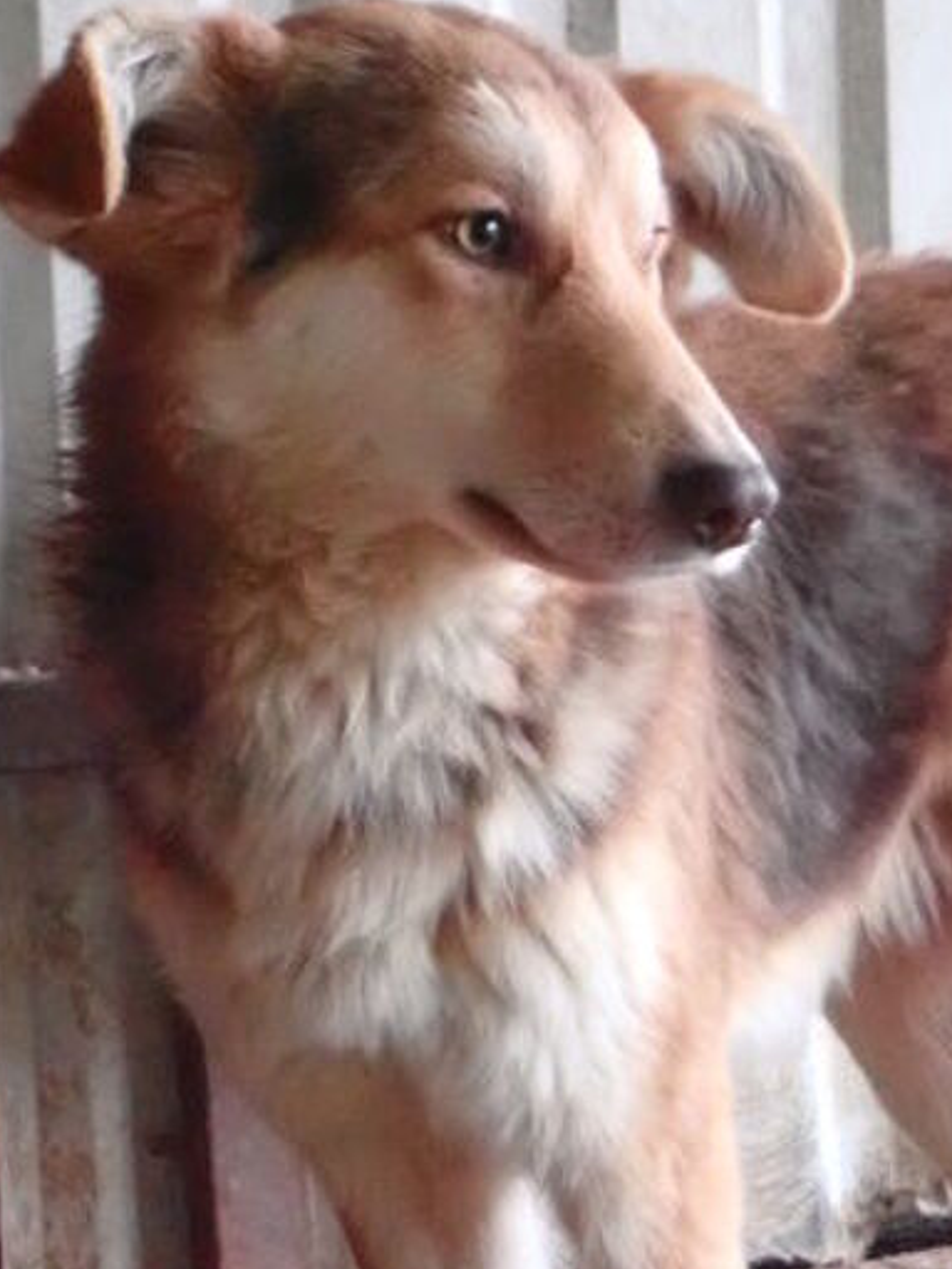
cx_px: 563
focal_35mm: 110
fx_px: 4034
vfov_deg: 17.9
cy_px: 587
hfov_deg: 13.5
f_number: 4.5
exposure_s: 1/250
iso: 6400
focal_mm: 15.66
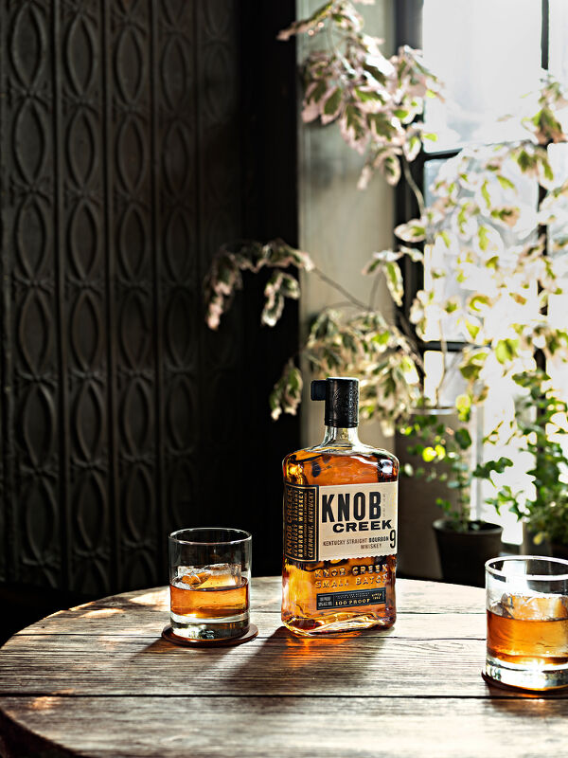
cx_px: 284
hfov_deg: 29.1
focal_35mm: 50
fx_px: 1094
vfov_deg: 38.2
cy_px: 379
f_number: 5
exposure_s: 1/2
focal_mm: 63
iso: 100
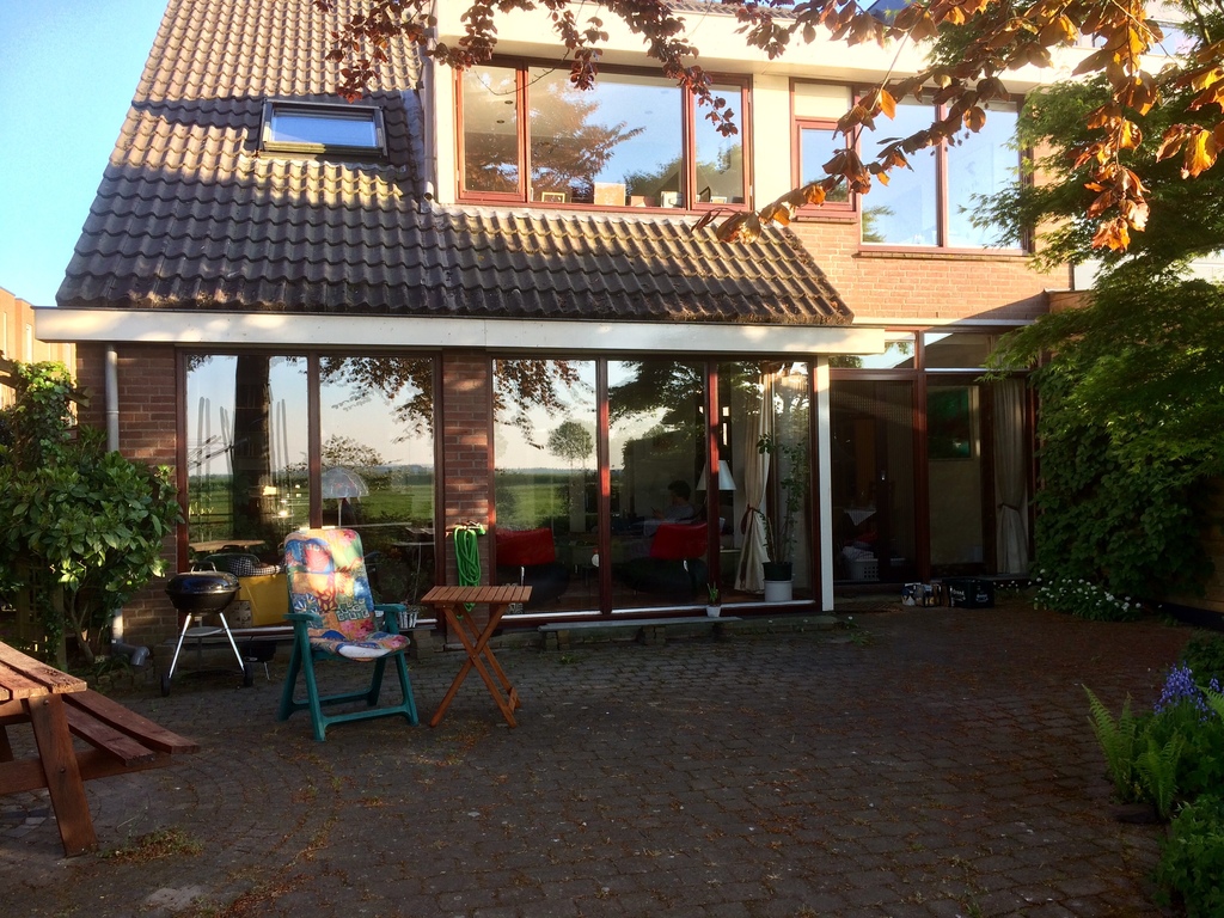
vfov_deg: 48.2
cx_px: 612
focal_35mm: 29
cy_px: 459
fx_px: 1025
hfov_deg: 61.7
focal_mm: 4.15
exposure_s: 1/193
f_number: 2.2
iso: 32
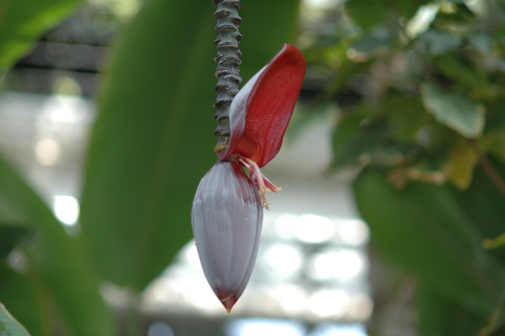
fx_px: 2207
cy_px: 168
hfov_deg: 13.1
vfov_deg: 8.7
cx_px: 252
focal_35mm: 158
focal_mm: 105
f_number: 3.3
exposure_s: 1/250
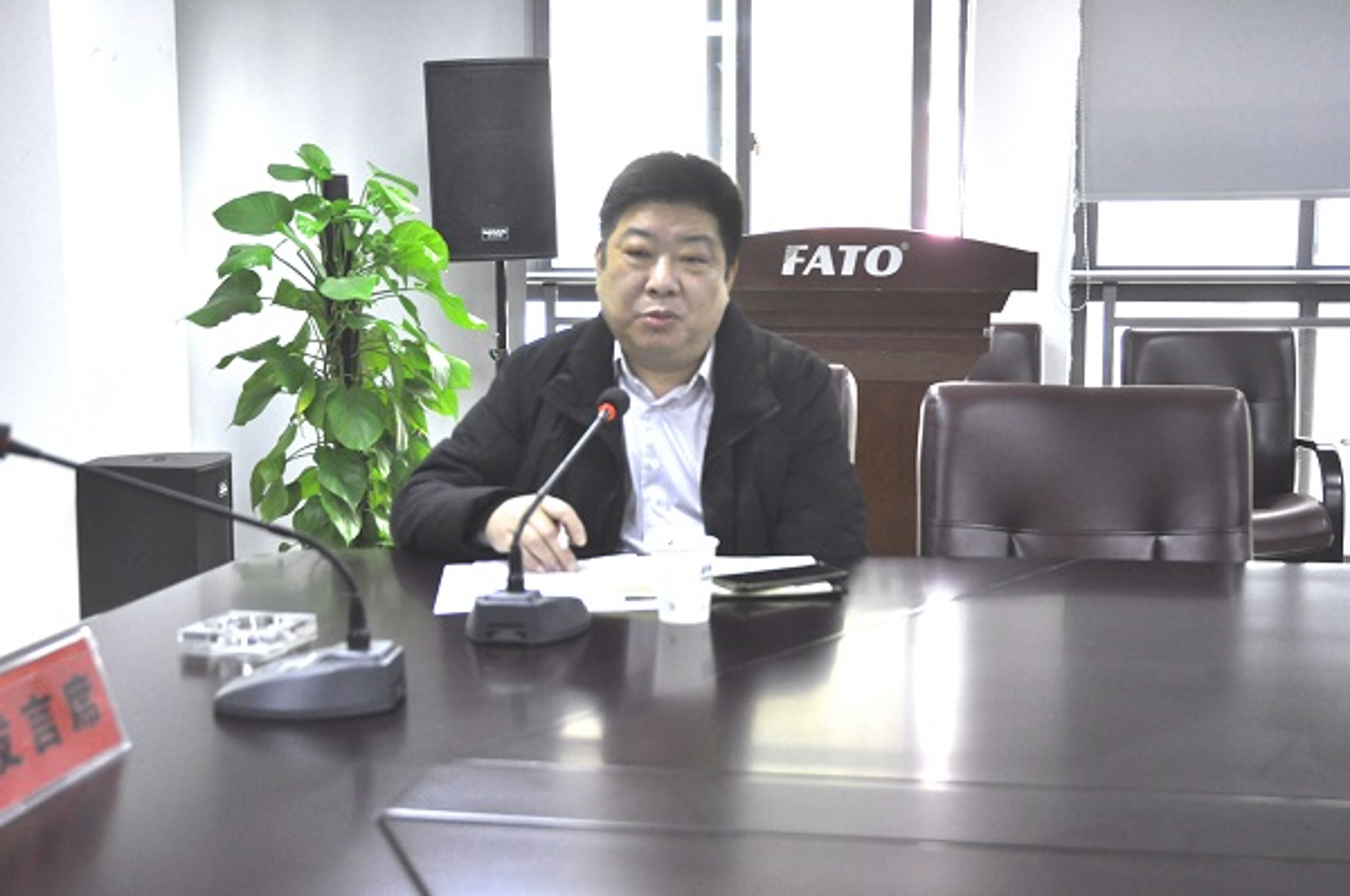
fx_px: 1741
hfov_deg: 42.4
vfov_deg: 28.8
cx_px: 675
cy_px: 448
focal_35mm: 46
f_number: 4
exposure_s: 1/60
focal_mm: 31
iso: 800
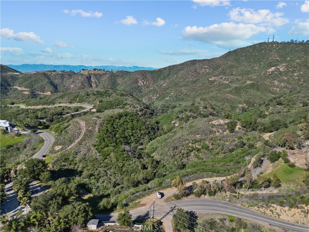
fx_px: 214
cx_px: 154
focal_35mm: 24
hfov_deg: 71.6
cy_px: 116
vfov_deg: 56.8
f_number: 1.7
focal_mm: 6.72
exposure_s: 1/2500
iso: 130
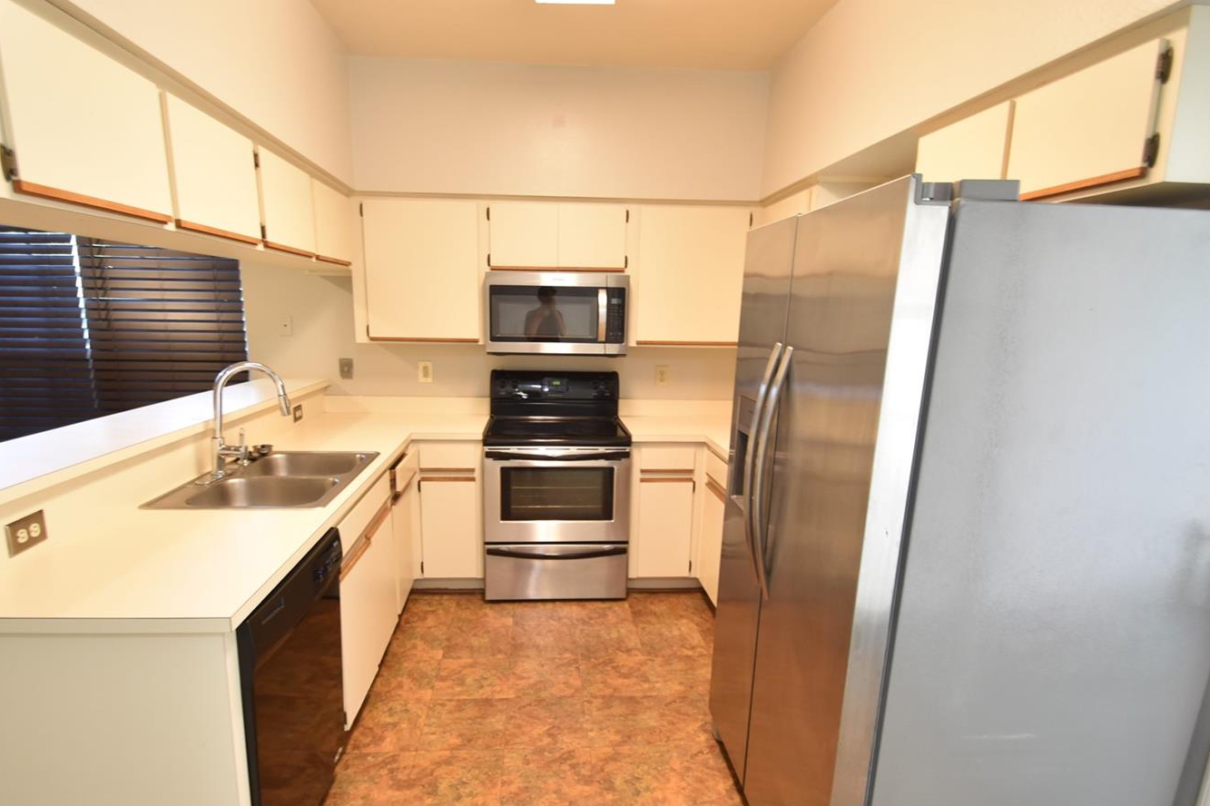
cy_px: 441
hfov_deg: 90.0
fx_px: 605
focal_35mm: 18
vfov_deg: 67.2
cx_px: 576
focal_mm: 10
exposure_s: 1/15
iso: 800
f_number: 3.5
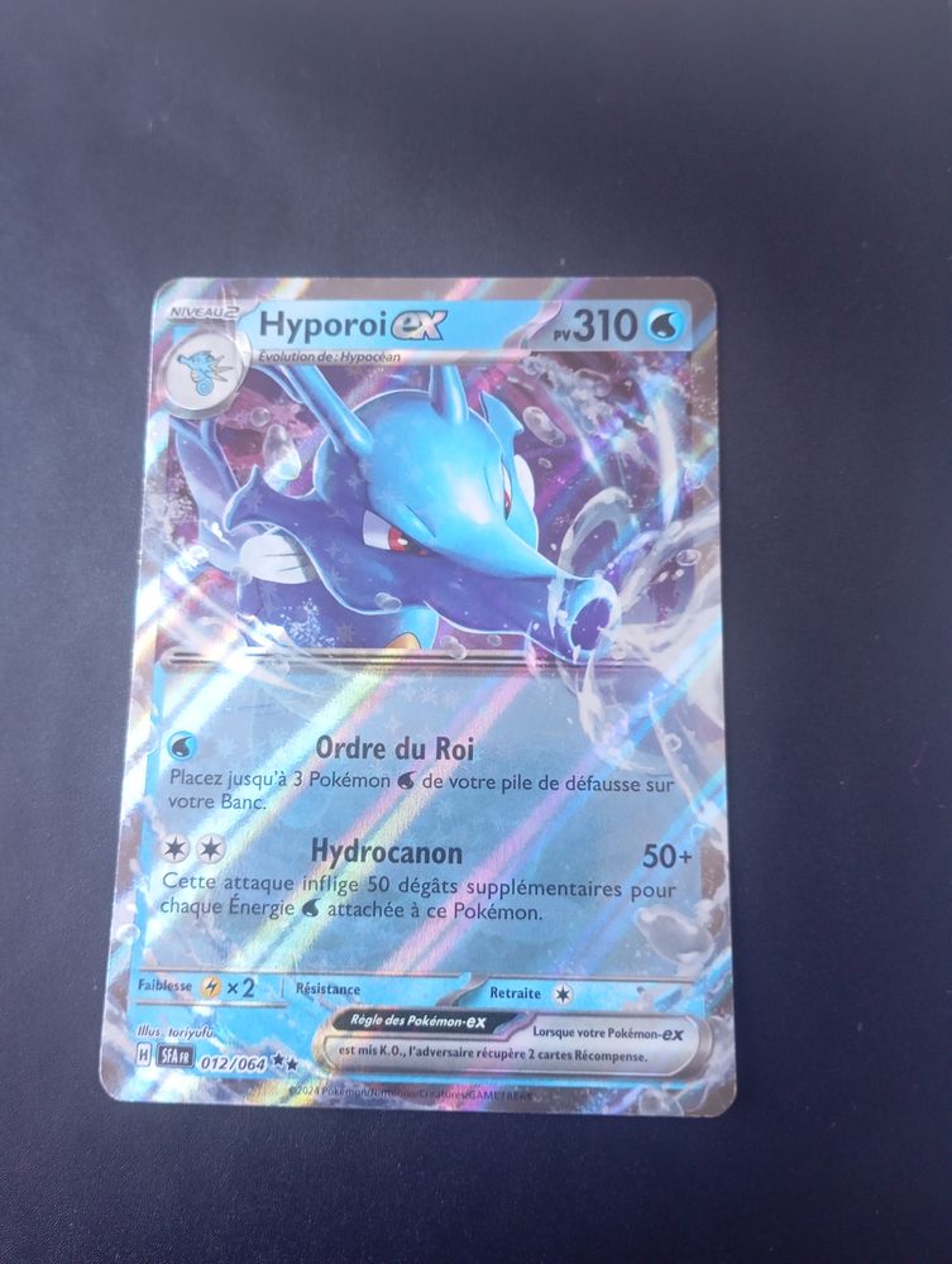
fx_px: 1024
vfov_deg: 63.4
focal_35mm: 28
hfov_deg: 49.9
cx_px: 476
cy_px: 632
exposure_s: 1/33.3
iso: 991
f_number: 1.8
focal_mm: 4.27
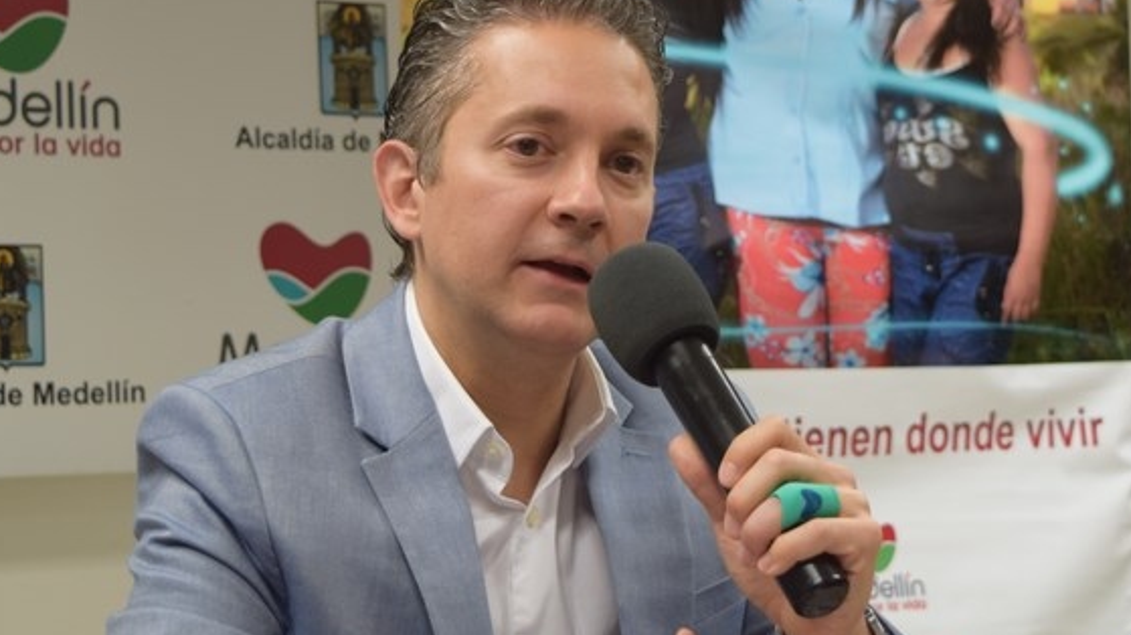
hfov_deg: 22.9
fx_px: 2788
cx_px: 658
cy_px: 235
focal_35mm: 93
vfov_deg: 13.0
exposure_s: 1/30
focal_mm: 38
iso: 560
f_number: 4.8
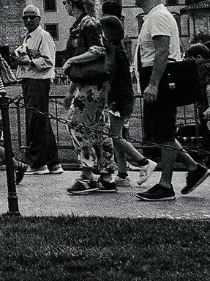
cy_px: -51
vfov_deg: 10.7
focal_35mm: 181
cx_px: -421
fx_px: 1465
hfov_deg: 7.3
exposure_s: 1/125
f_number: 10
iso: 200
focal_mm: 20
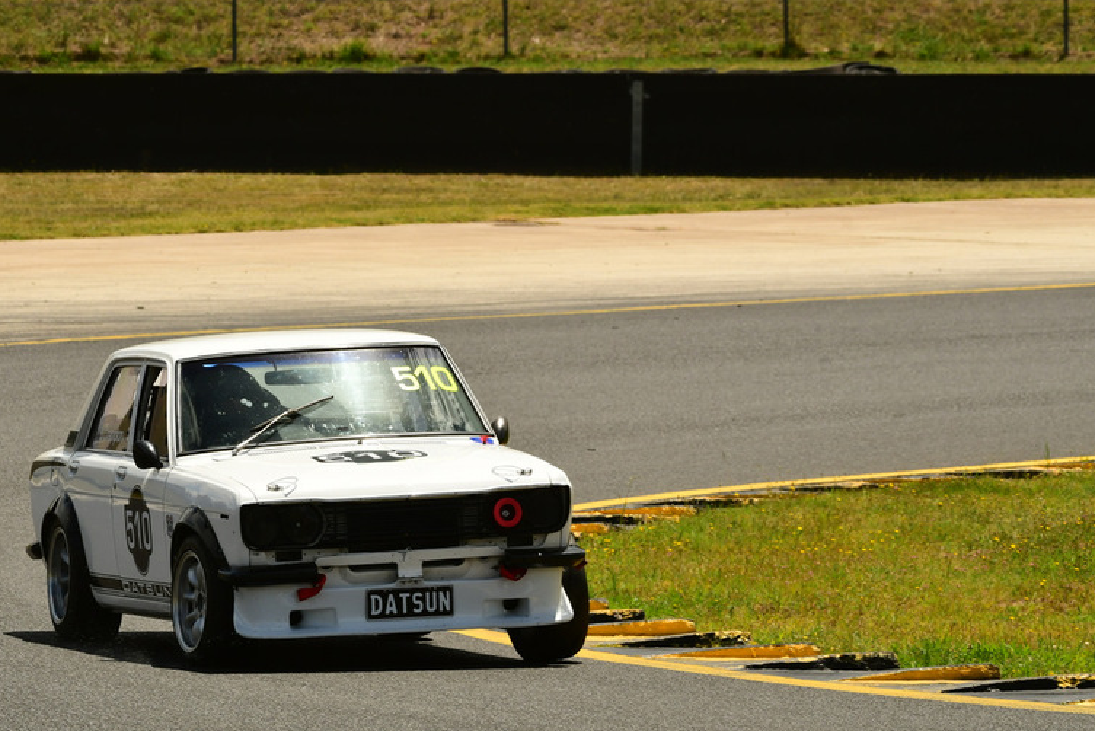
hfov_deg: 5.2
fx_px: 12140
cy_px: 383
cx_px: 523
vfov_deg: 3.4
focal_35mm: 399
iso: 320
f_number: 11
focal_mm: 250
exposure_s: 1/640
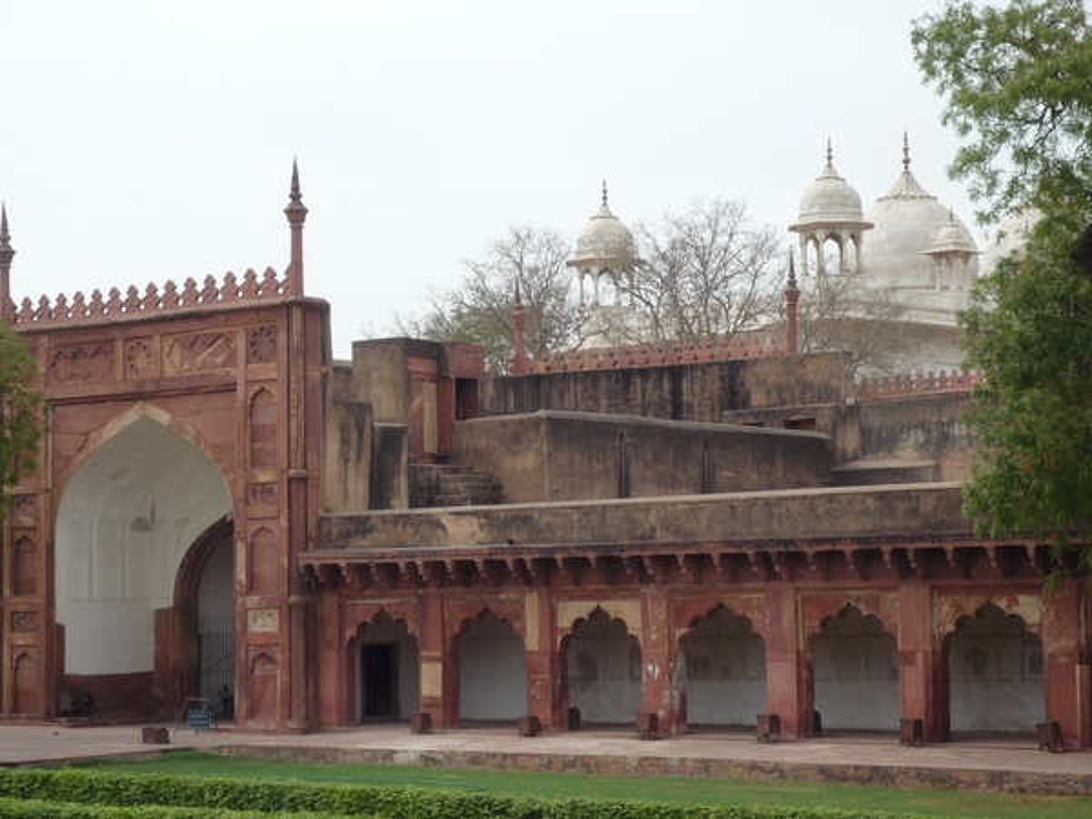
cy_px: 410
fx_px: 2650
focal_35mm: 84
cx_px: 546
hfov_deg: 23.3
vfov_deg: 17.6
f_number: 4.9
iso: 100
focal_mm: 12.2
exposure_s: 1/400
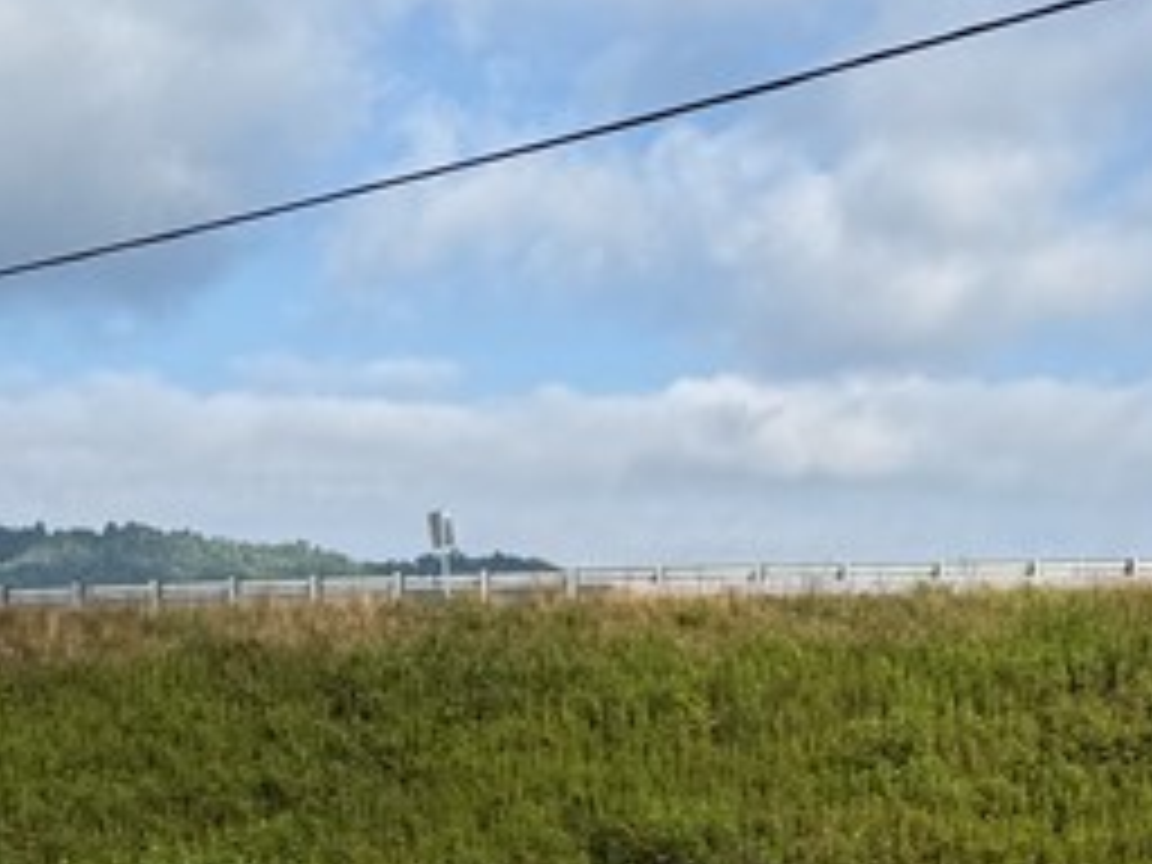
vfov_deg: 15.1
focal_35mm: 96
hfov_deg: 20.4
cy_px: 896
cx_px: 567
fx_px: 3195
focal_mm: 6.76
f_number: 1.78
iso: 80
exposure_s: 1/4167
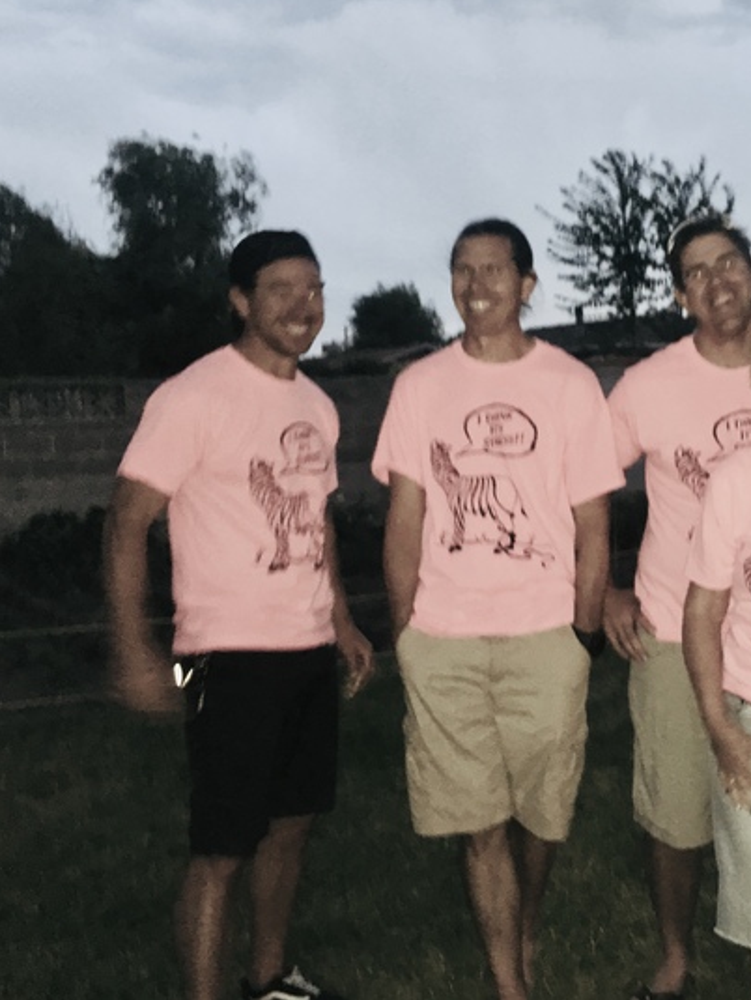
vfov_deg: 47.8
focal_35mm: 39
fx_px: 1127
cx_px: 611
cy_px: 497
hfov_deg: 35.6
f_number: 2.2
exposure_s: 1/16
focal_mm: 4.15
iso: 160
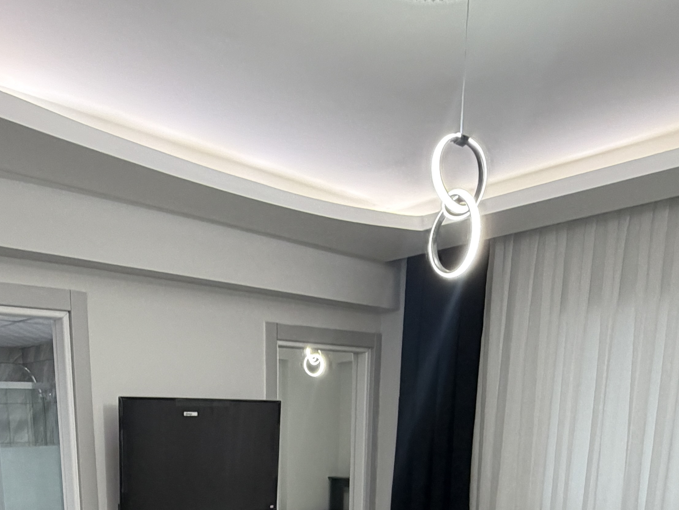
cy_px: 580
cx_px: 218
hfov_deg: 50.3
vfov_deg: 33.7
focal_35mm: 36
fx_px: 706
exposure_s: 1/50
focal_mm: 2.22
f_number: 2.2
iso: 200
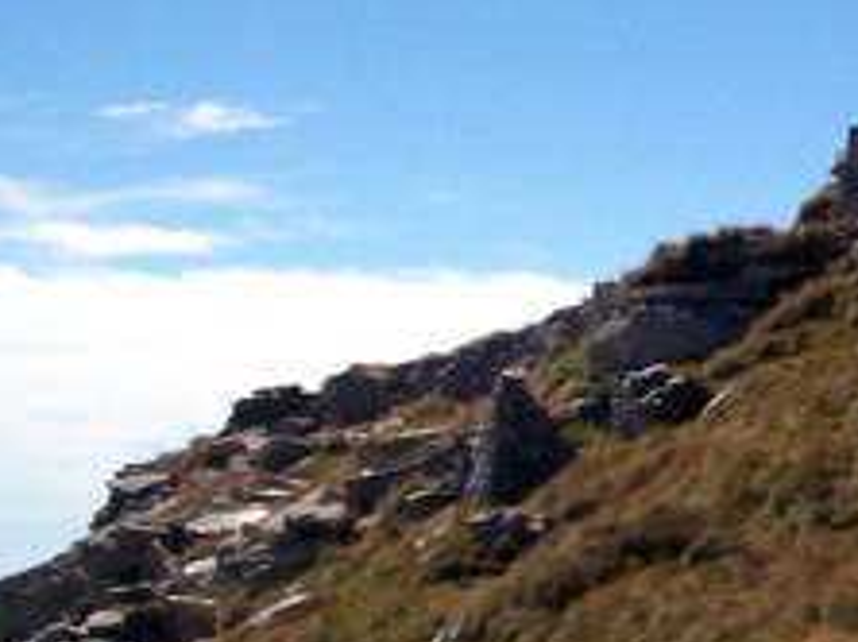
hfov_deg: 14.7
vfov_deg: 11.4
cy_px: 159
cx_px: 1016
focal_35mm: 130
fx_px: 3219
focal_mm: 5.9
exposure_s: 1/1314
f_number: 4.5
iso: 100
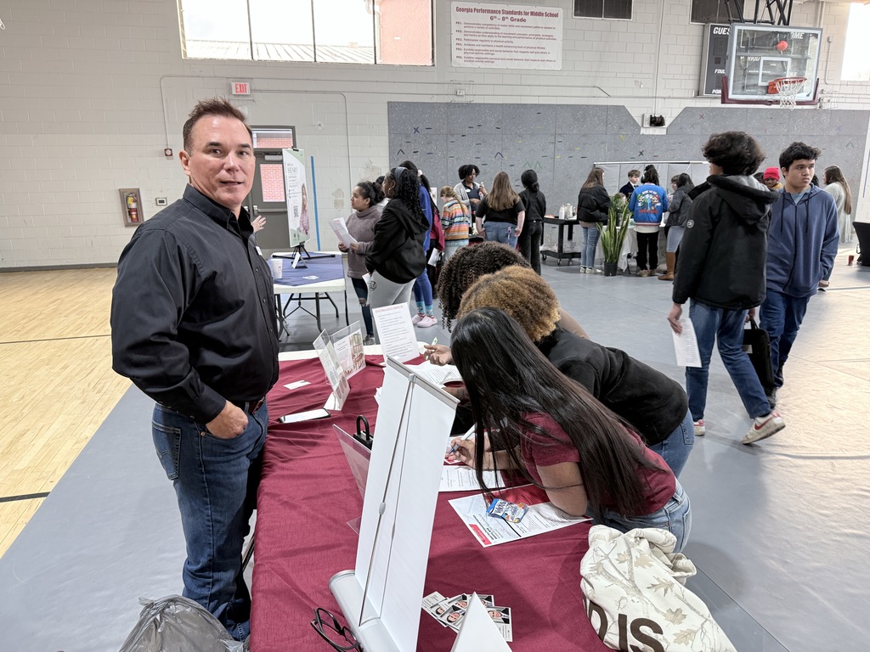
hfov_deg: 71.6
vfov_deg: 56.8
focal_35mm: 24
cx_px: 435
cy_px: 326
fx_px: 603
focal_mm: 6.76
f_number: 1.78
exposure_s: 1/119
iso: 200
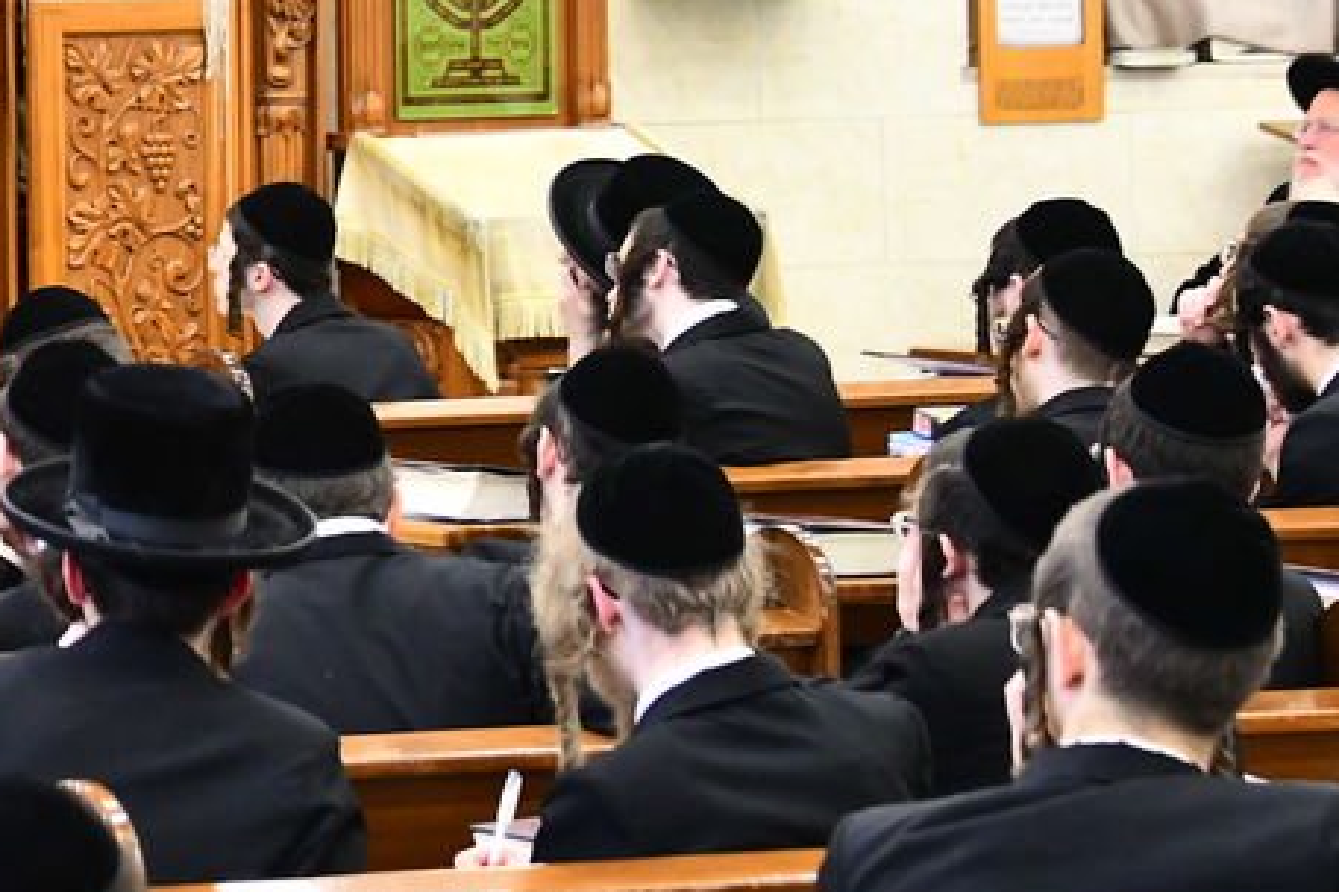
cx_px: -490
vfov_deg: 5.4
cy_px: -43
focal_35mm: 252
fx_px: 9372
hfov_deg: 8.0
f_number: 5.6
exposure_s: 1/160
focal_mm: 82
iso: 3200
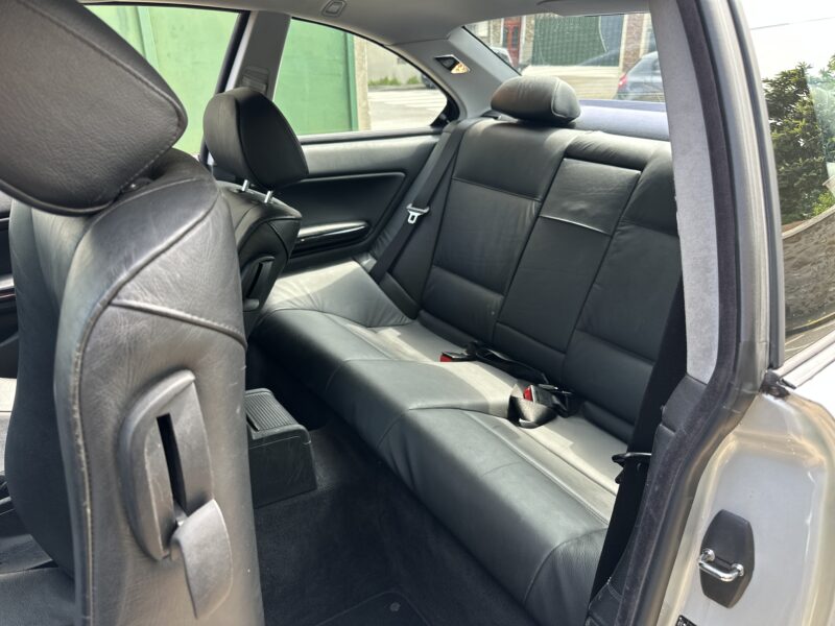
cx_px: 418
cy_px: 313
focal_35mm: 24
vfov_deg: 56.8
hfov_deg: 71.6
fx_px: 579
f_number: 1.78
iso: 80
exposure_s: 1/216
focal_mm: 6.86
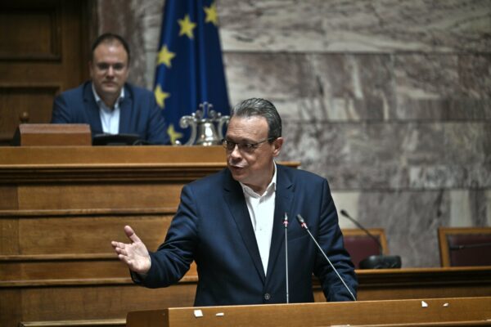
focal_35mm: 165
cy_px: 164
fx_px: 2250
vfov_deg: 8.3
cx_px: 246
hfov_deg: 12.5
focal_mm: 165
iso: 200
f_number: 2.8
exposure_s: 1/160
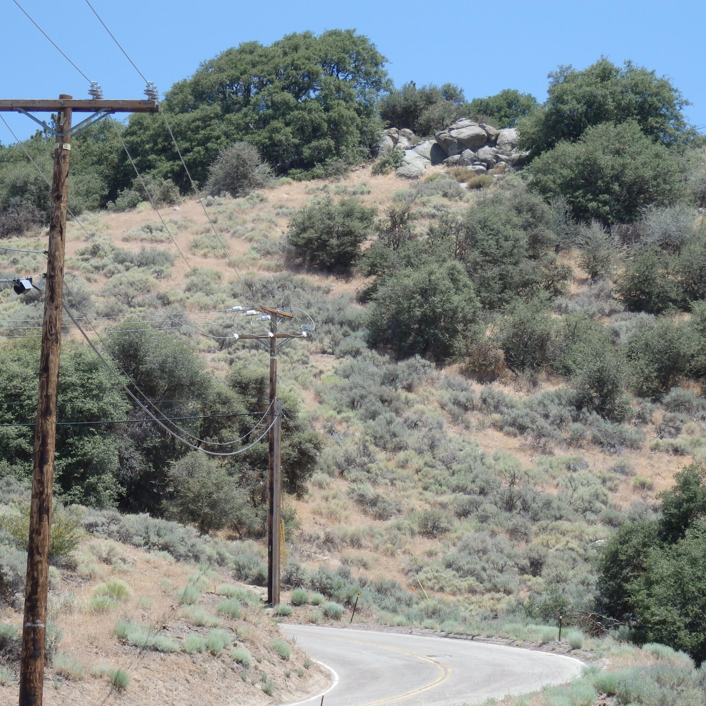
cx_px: 374
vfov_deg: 13.8
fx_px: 2907
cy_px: 356
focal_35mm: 126
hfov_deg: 13.8
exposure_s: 1/320
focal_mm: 19
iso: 100
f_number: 5
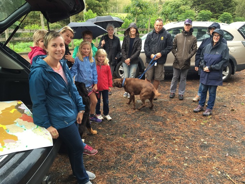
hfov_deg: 61.7
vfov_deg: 48.2
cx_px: 122
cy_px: 92
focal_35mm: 29
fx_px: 205
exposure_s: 1/33
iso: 25
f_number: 2.2
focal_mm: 4.15
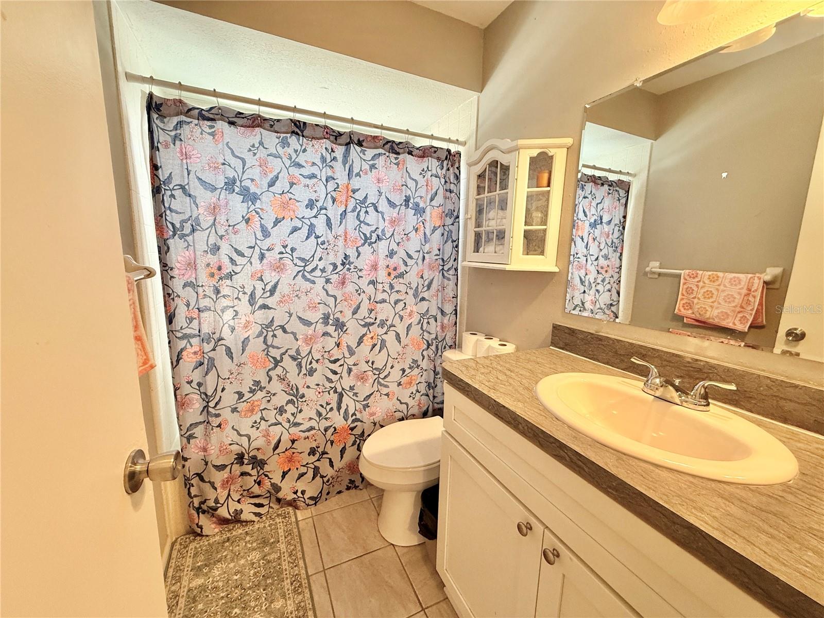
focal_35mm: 14
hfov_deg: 102.1
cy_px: 309
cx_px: 412
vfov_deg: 85.7
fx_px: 333
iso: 320
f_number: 2.2
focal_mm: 2.22
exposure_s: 1/120
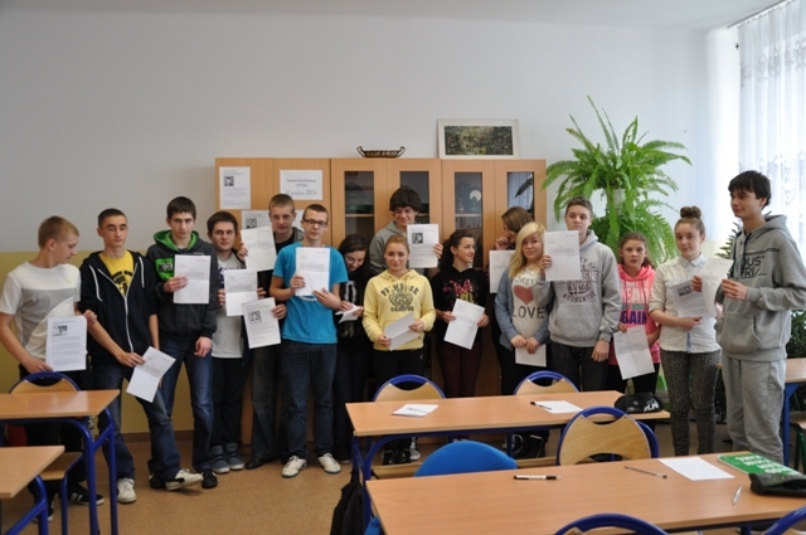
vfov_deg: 41.6
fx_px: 704
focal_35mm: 32
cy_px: 268
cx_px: 403
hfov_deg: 59.6
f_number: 4
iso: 400
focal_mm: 21
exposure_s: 1/60
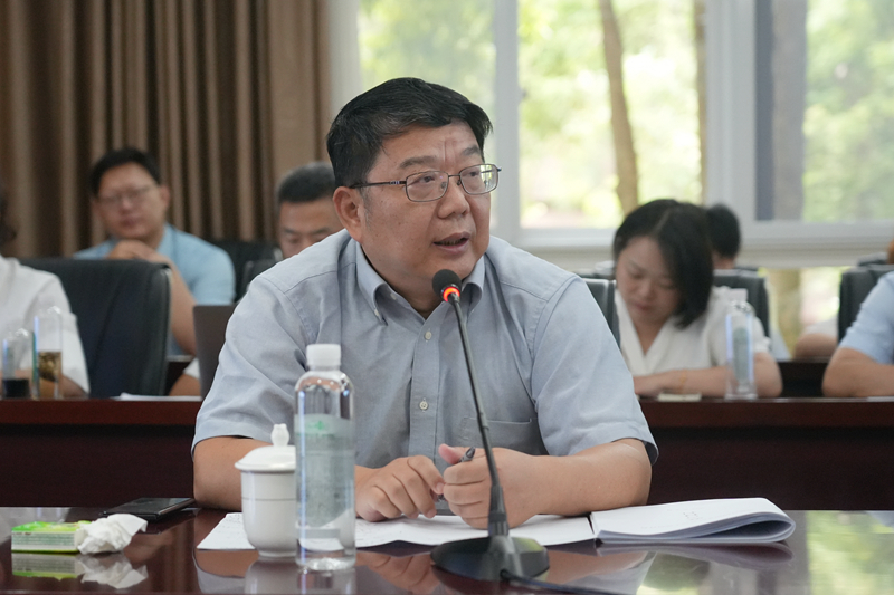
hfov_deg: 28.8
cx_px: 447
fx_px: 1738
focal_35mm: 70
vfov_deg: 19.4
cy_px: 298
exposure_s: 1/100
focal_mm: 70
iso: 5000
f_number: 4
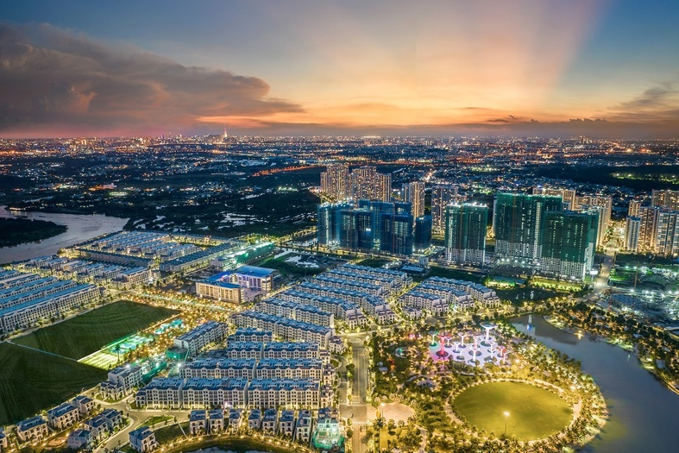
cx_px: 349
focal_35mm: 26
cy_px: 239
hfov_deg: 69.4
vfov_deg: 49.5
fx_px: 490
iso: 200
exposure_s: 1/3
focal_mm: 12.29
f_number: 2.8
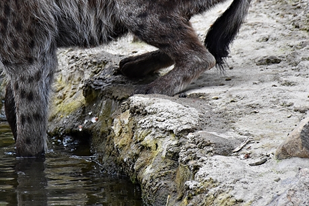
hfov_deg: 4.4
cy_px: 6
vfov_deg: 2.9
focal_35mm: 468
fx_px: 4017
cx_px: 62
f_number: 5.6
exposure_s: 1/500
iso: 1100
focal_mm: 140
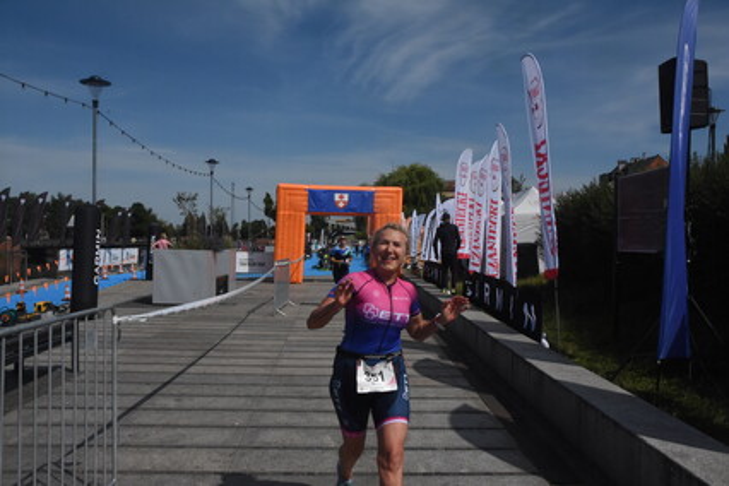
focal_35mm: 30
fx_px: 607
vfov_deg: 43.6
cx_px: 364
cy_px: 243
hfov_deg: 61.9
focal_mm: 20
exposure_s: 1/1250
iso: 1250
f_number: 18
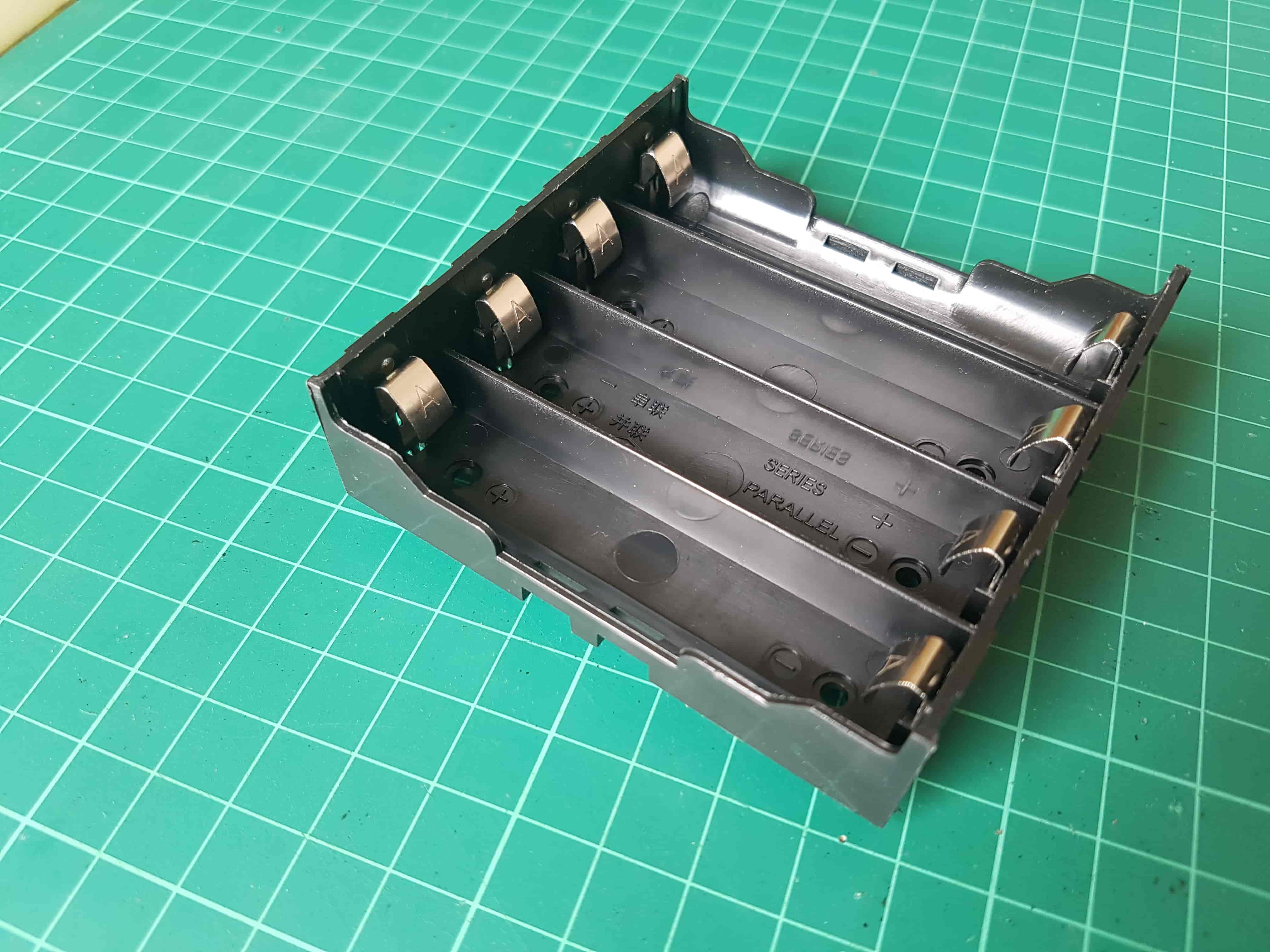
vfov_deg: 53.1
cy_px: 476
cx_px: 635
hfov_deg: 67.3
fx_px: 954
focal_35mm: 26
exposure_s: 1/50
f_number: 1.7
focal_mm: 4.2
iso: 125
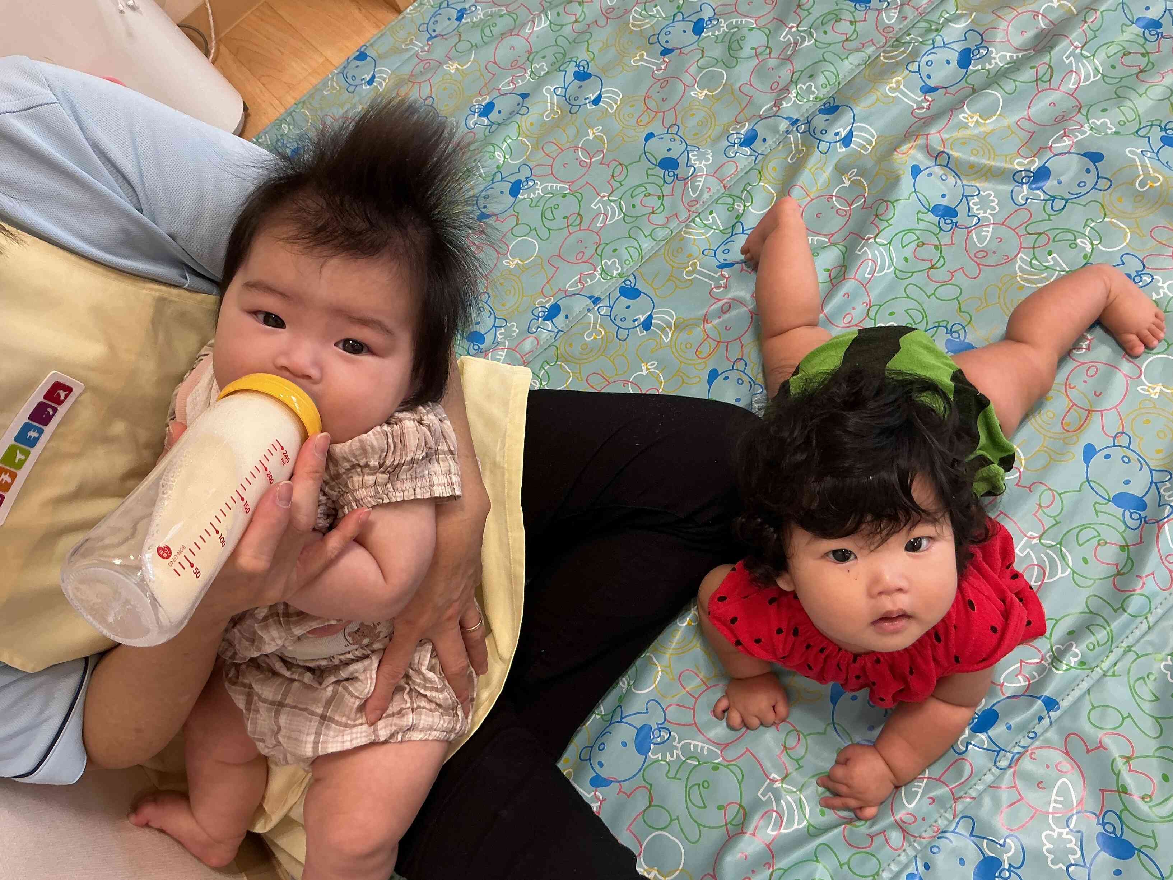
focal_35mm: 29
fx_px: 983
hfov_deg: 61.7
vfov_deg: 48.2
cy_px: 440
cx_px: 586
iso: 50
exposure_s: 1/60
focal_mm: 3
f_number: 1.8
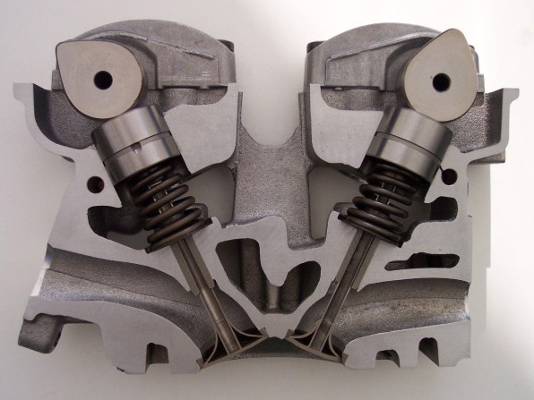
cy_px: 200
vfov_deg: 37.7
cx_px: 267
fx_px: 586
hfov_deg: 49.0
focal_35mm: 38
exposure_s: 1/700
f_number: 2.8
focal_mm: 8
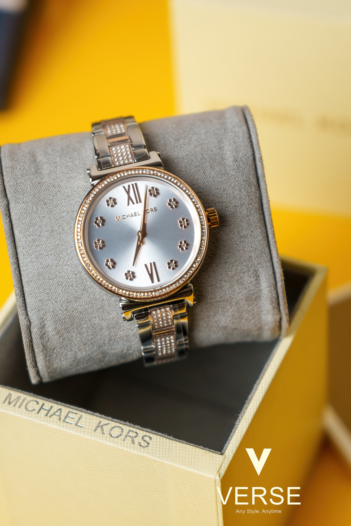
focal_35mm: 105
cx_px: 176
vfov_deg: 19.5
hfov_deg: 13.0
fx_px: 1536
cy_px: 263
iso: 200
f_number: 4
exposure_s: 1/60
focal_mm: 70
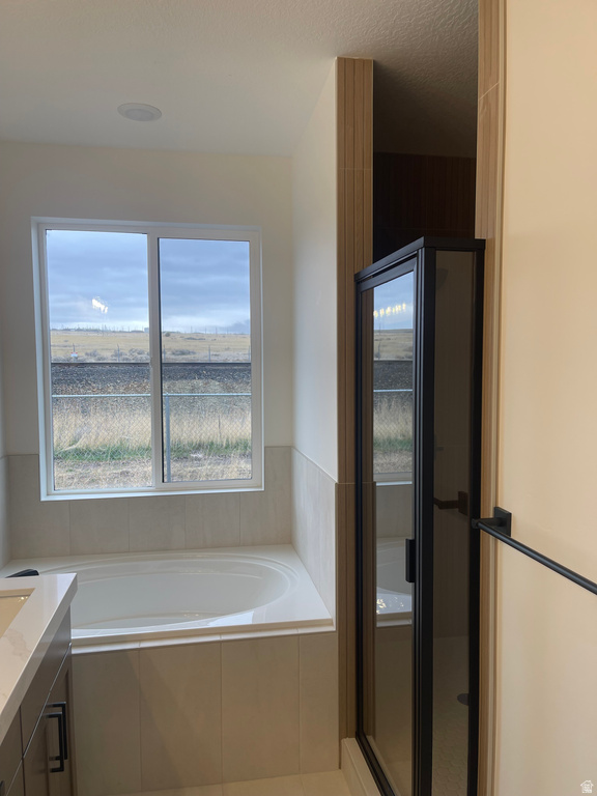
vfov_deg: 69.4
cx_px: 298
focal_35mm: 25
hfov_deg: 54.9
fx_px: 575
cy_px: 398
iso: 32
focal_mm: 5.1
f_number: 1.6
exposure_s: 1/159
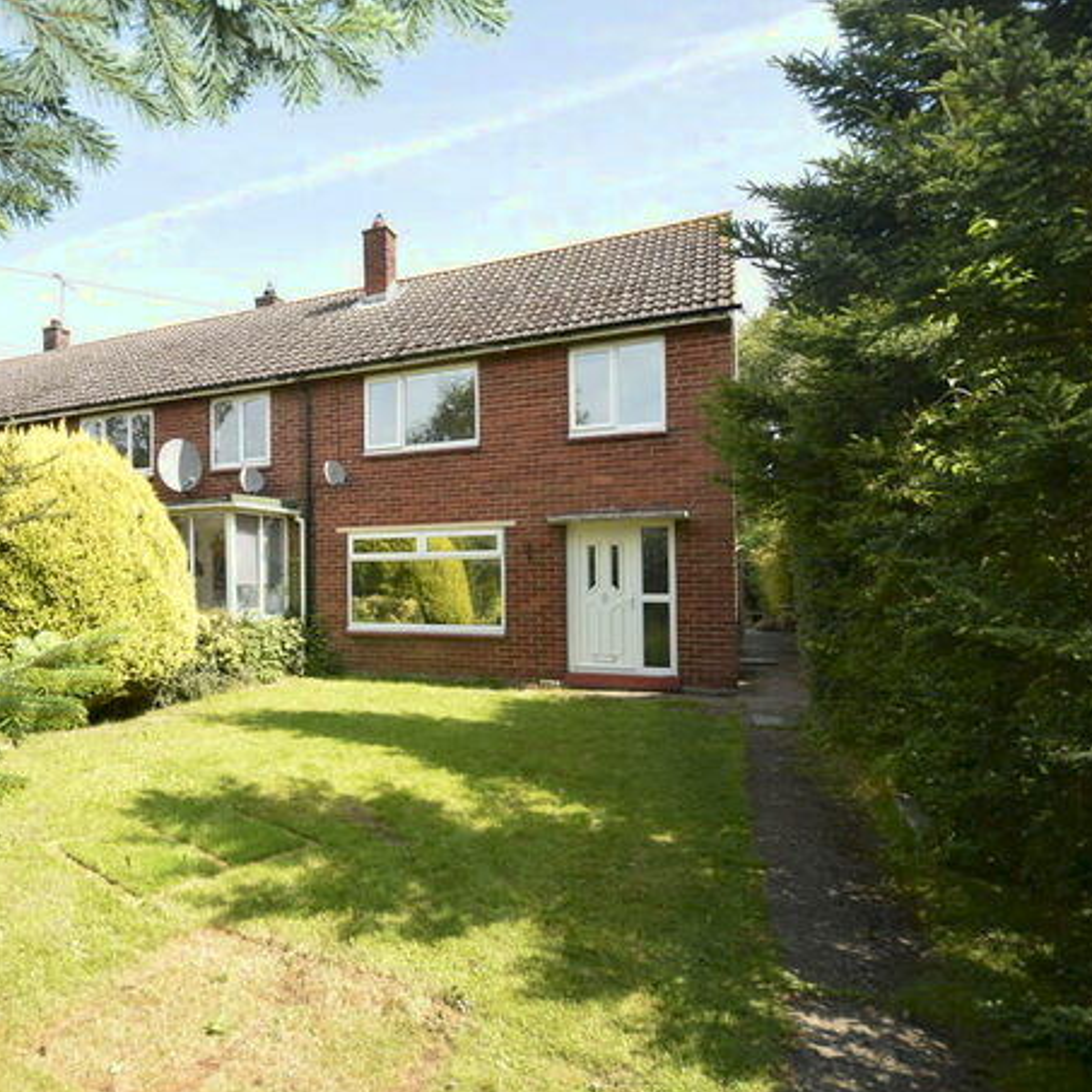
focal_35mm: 22
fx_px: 773
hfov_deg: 67.7
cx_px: 330
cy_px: 560
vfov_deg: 70.5
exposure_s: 1/160
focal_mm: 11
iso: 100
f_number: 6.3
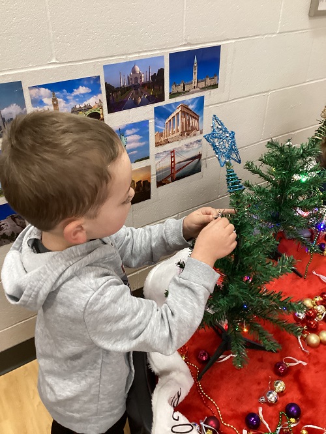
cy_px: 217
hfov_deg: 45.5
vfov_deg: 58.3
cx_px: 163
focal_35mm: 31
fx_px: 389
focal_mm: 3.3
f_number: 2.4
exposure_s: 1/60
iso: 320
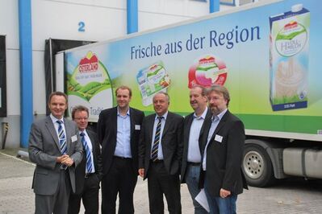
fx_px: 429
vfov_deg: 28.1
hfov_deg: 41.1
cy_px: 107
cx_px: 161
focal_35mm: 48
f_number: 6.3
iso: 100
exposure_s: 1/160
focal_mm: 32
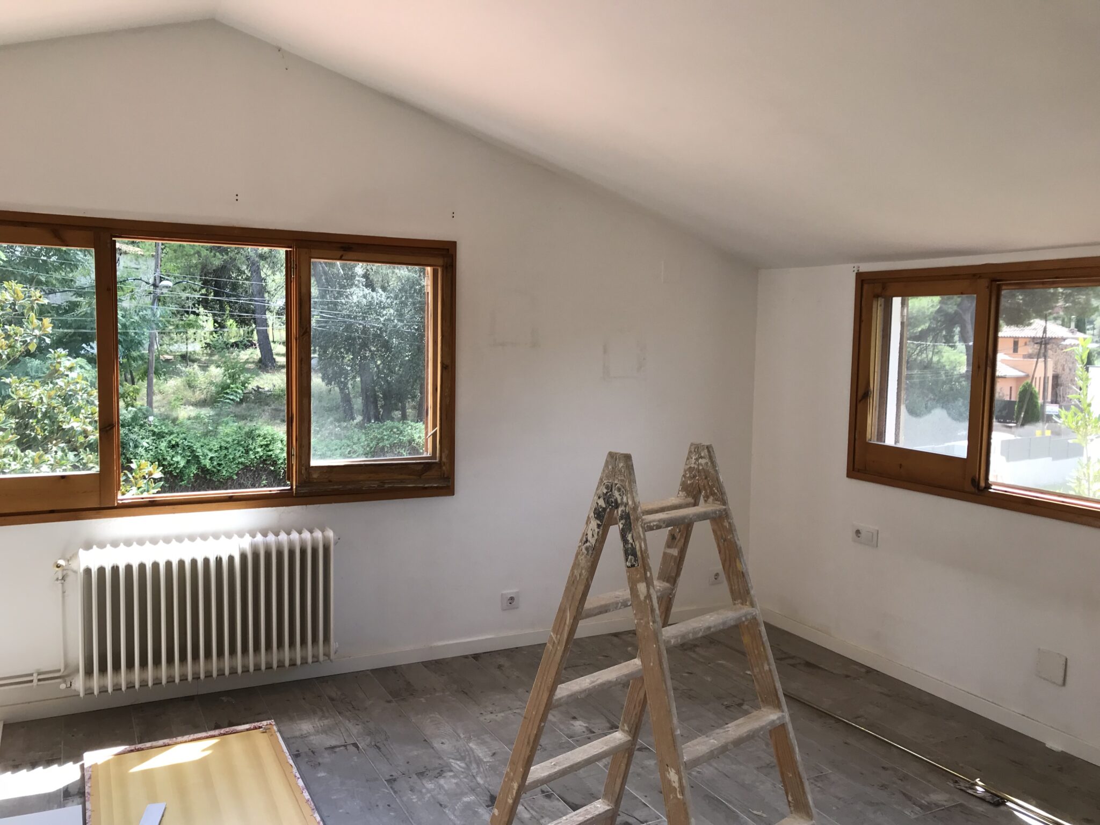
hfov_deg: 63.4
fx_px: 890
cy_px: 412
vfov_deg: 49.7
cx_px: 550
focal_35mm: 28
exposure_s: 1/197
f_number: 1.8
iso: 20
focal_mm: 3.99
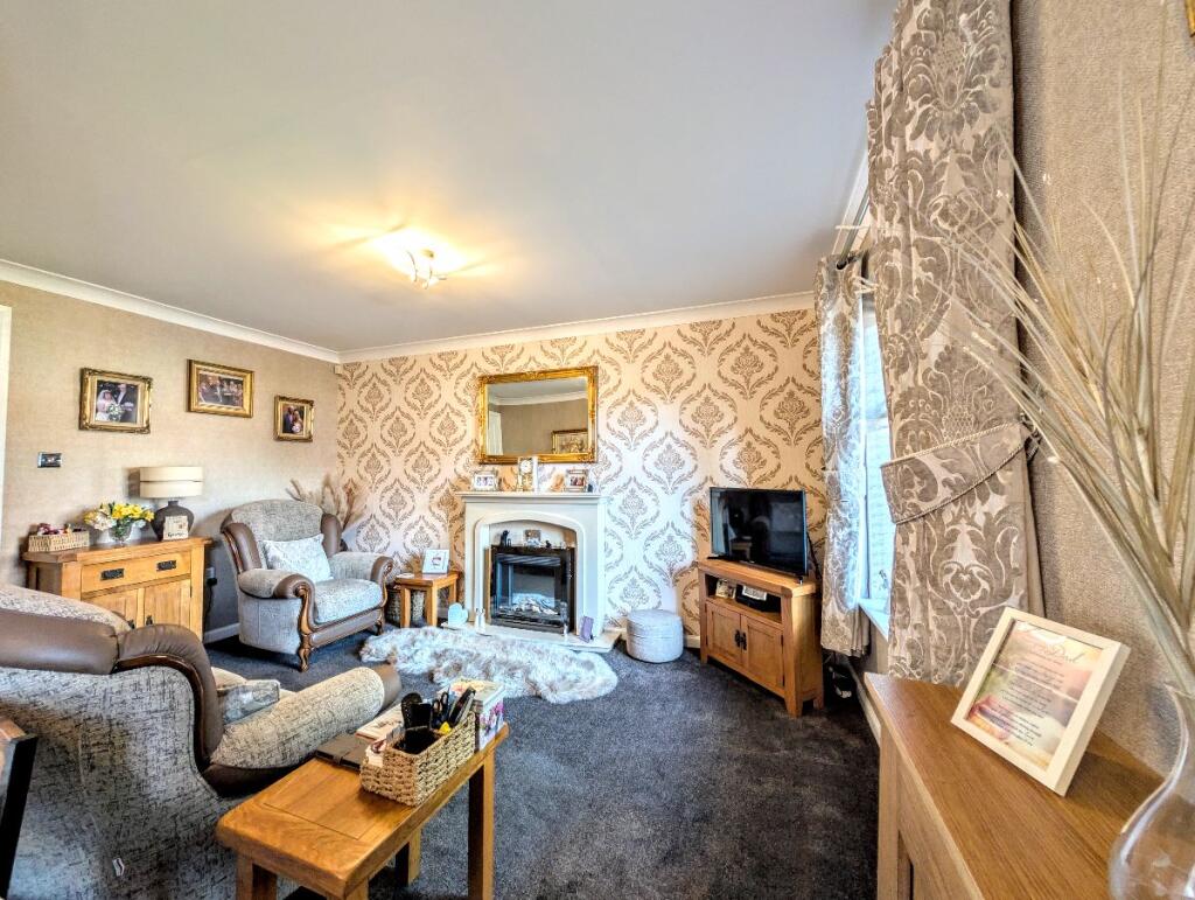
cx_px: 598
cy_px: 450
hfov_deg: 110.5
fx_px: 415
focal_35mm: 12
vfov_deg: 94.6
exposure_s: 1/33.3
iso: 72
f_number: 1.7
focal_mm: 2.02
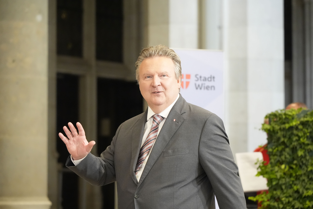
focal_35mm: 153
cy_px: 104
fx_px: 1330
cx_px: 156
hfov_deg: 13.4
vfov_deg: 9.0
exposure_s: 1/320
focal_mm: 153
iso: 6400
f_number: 5.6
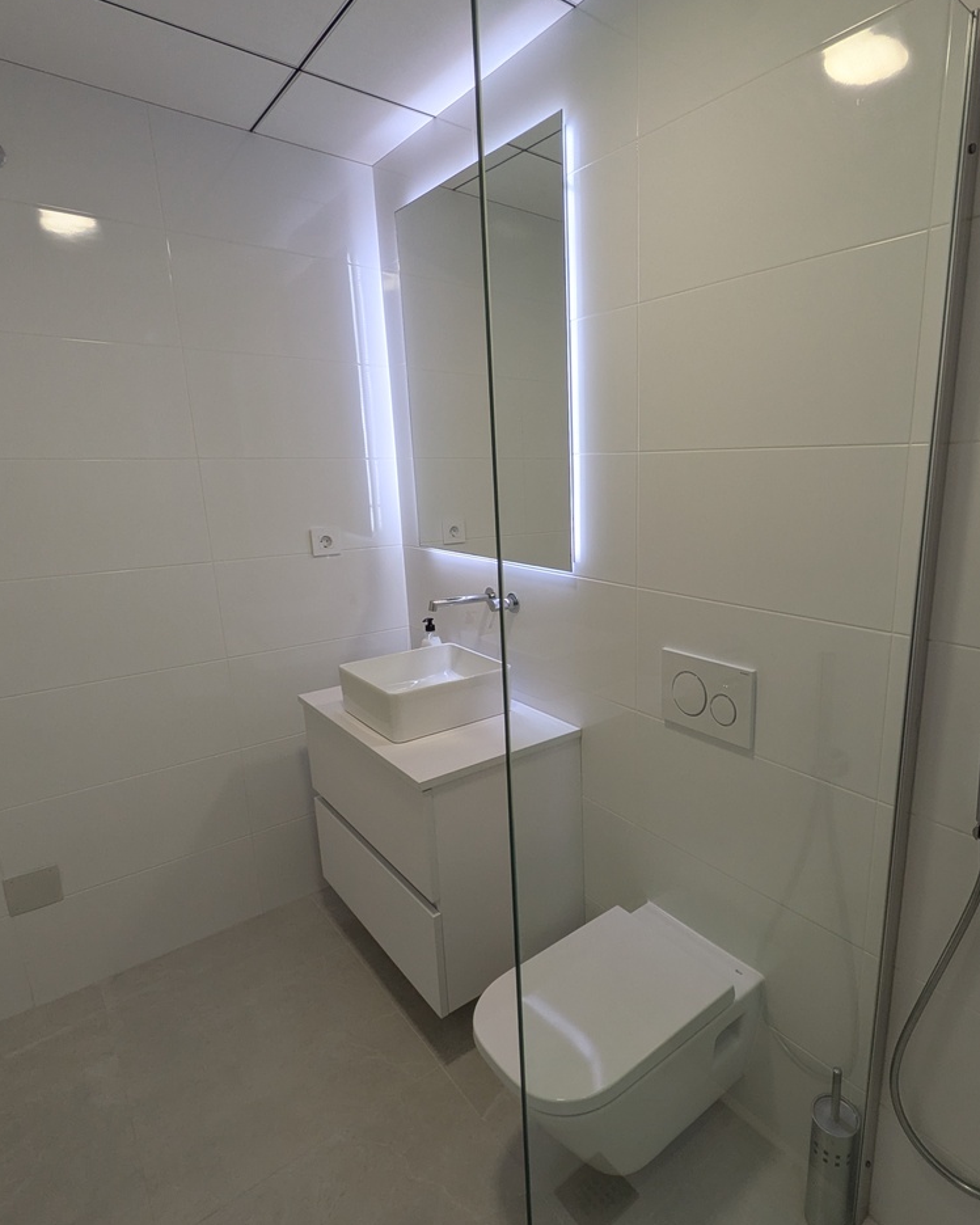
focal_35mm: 19
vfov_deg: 83.3
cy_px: 622
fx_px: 689
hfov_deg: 69.7
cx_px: 614
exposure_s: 1/100
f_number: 2.2
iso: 68
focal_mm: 1.83
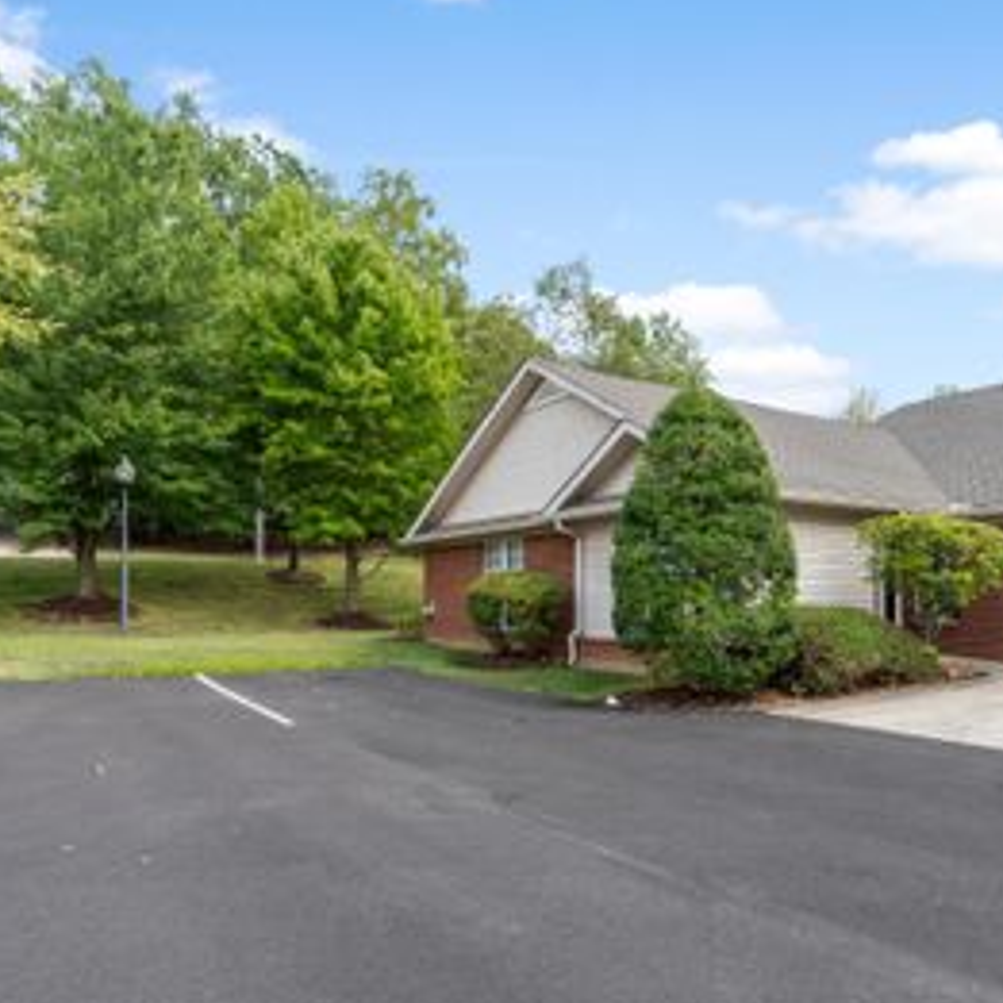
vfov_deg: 60.5
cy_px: 594
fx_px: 852
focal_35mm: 26
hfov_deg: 59.5
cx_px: 673
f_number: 11
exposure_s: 1/200
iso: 400
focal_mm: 16
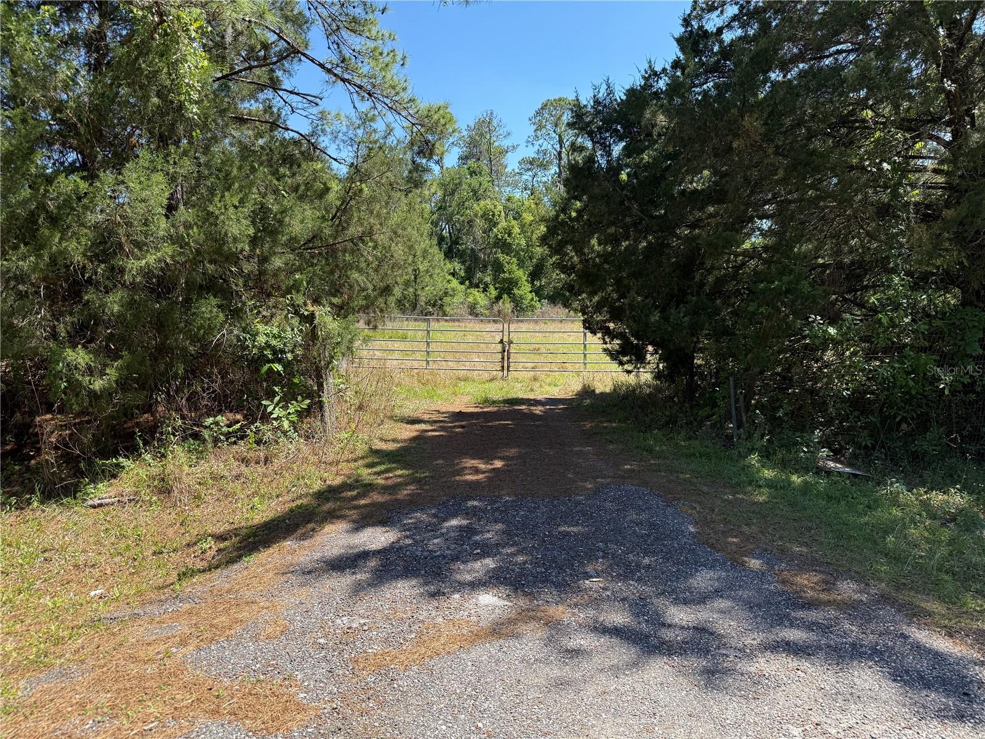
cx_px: 492
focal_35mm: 24
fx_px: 683
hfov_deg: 71.6
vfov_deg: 56.8
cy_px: 370
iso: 100
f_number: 1.78
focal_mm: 6.76
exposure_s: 1/1689
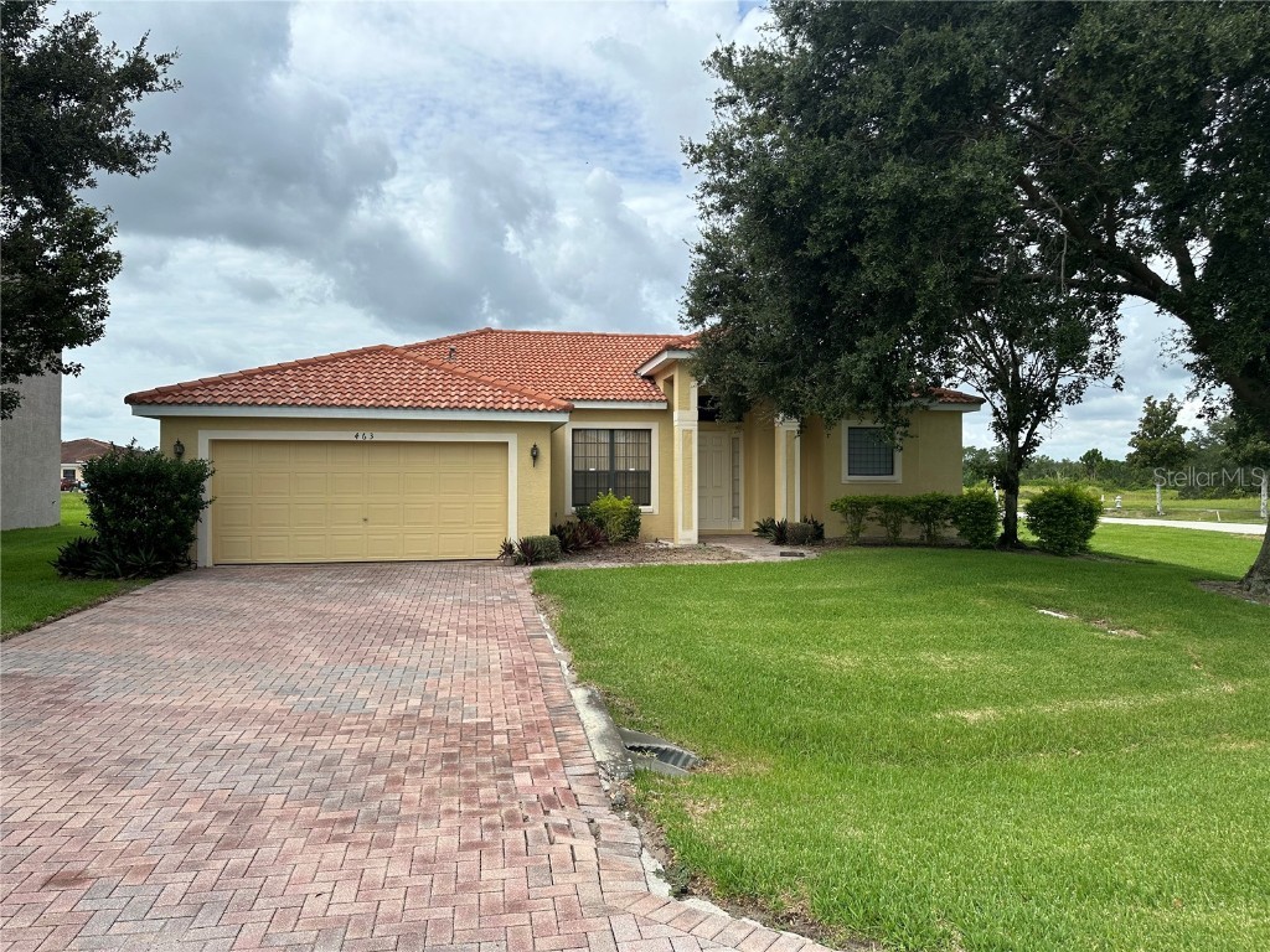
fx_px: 881
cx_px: 635
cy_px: 476
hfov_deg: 71.6
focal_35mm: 24
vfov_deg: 56.8
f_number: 1.78
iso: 80
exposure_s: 1/3356
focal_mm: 6.86
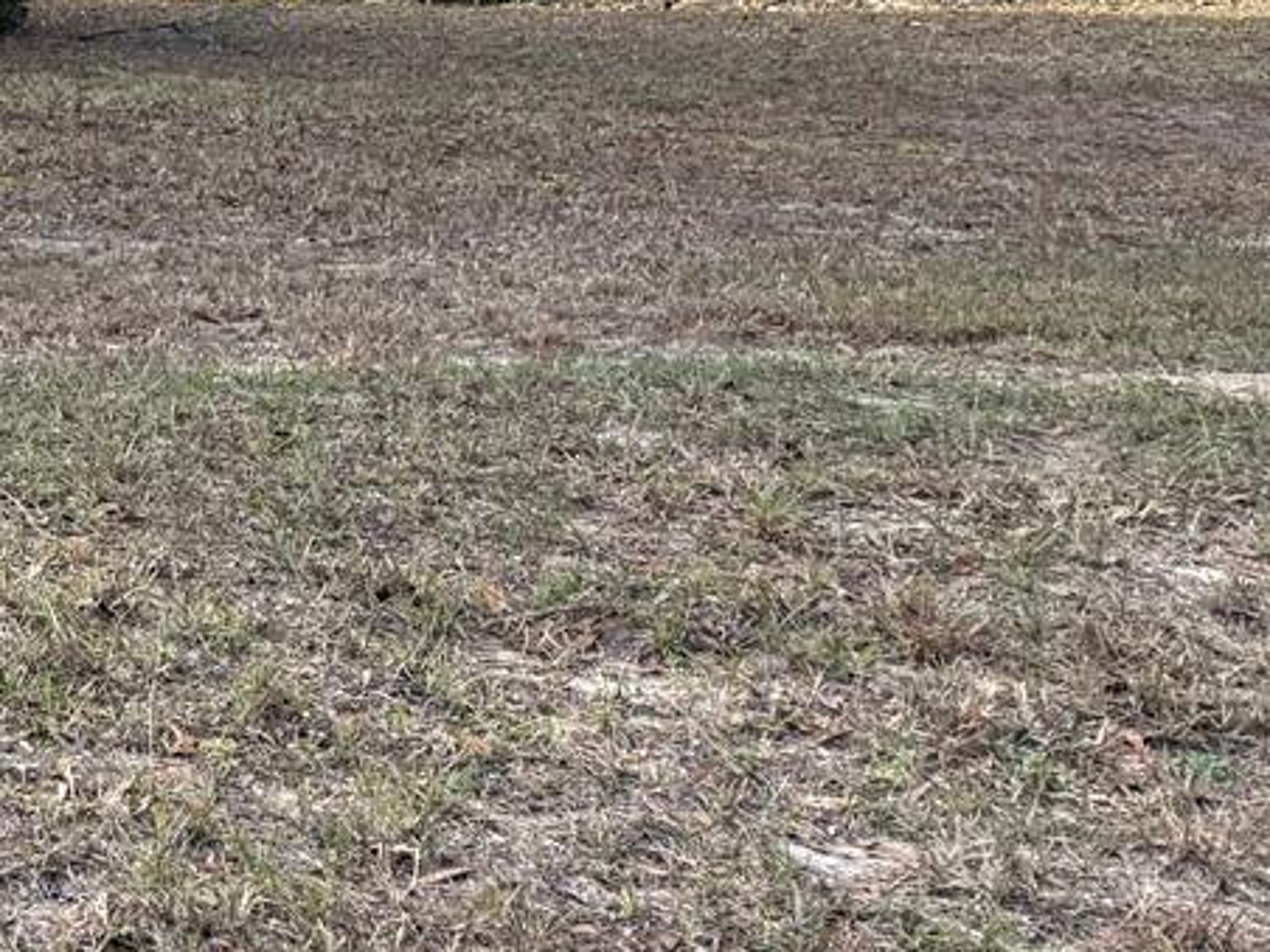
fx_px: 3119
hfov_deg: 18.5
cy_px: -213
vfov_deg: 16.6
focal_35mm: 85
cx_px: -950
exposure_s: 1/1192
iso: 100
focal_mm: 6.76
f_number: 1.78
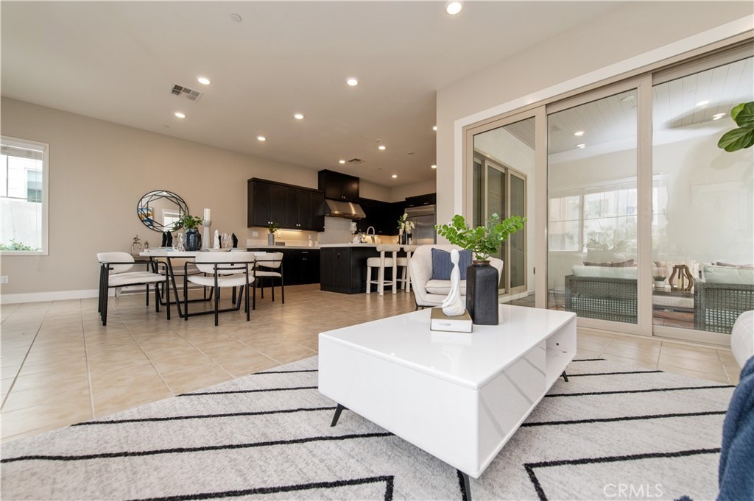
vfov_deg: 81.1
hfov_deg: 104.3
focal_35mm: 14
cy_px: 250
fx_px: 293
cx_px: 377
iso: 250
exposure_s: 1/60
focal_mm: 14
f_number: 4
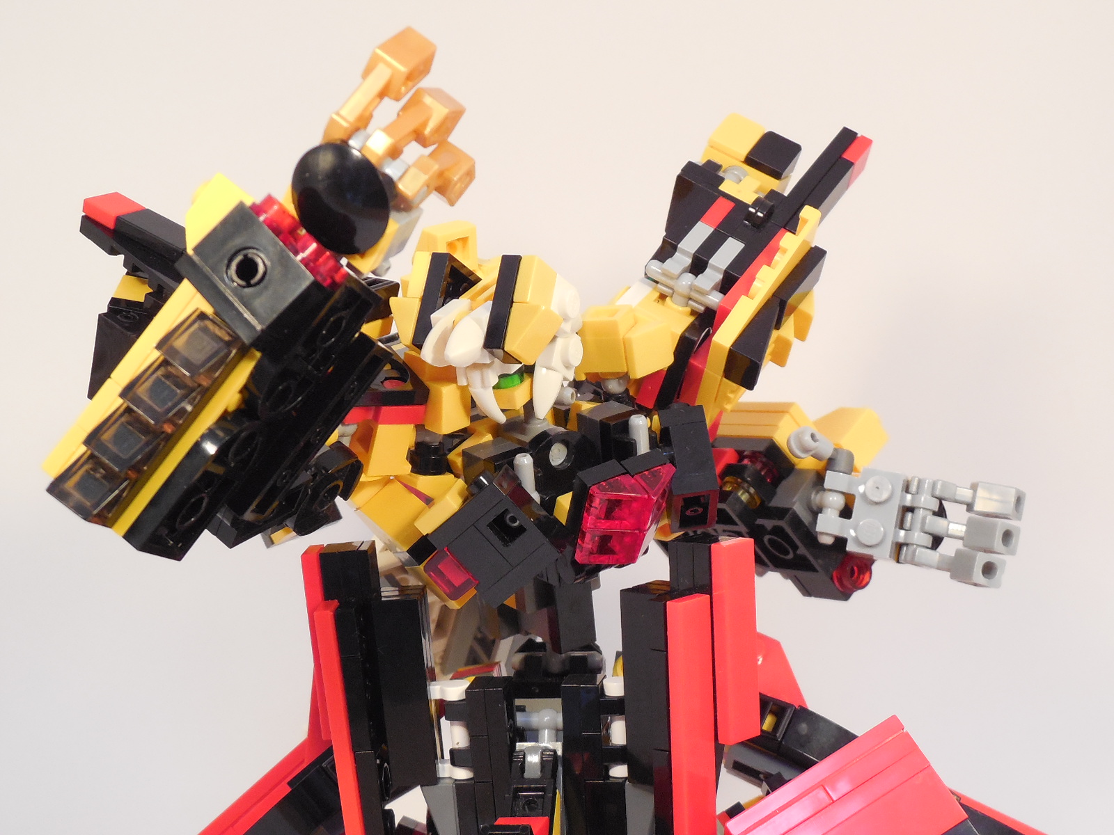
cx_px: 557
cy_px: 418
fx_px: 2285
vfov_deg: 20.7
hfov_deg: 27.4
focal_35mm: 71
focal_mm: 12.6
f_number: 4.4
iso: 400
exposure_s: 1/25
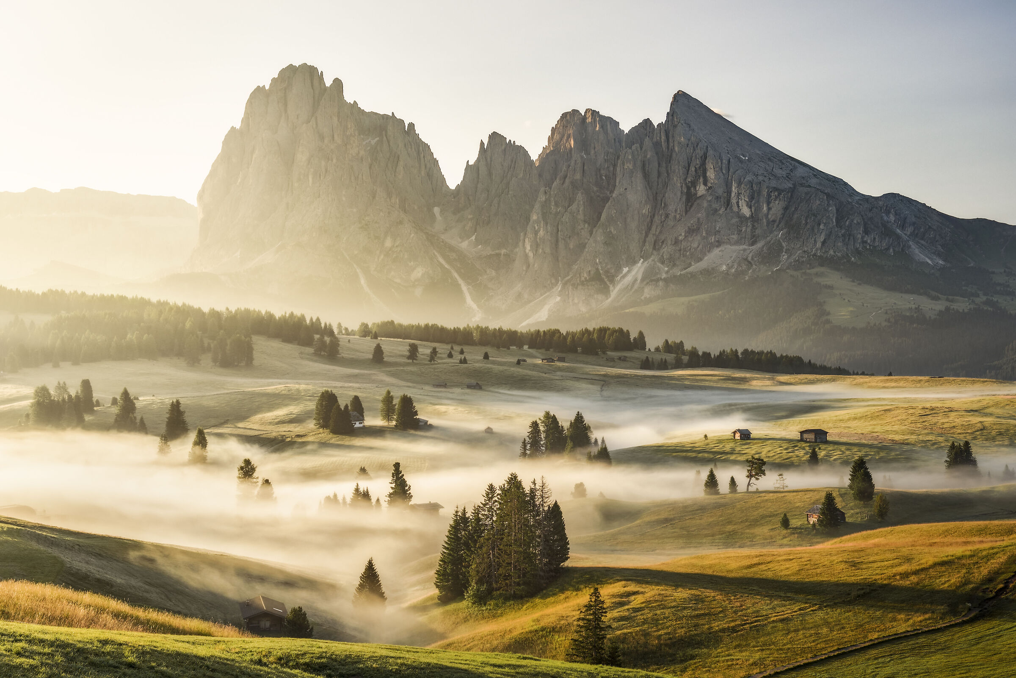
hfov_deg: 41.9
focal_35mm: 47
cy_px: 339
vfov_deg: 28.6
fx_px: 1326
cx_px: 508
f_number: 10
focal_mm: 31.5
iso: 200
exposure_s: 1/160
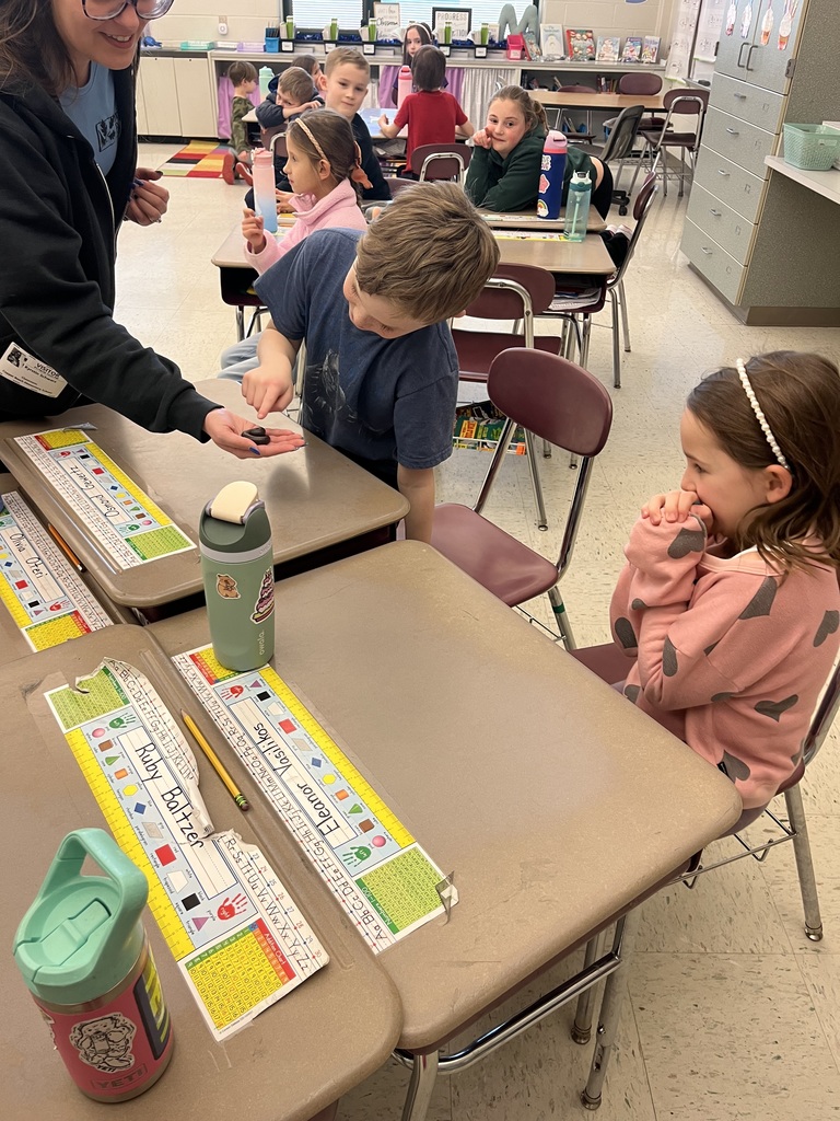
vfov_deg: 67.3
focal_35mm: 26
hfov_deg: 53.1
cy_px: 560
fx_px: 841
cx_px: 420
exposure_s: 1/60
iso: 100
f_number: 1.6
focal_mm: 5.1
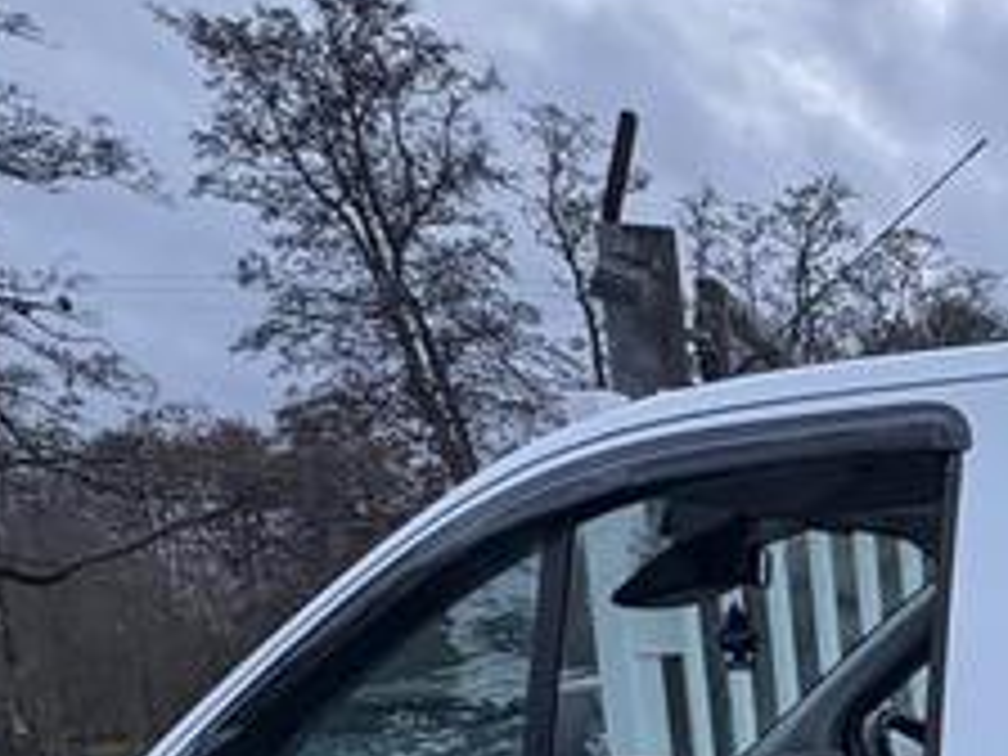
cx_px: 1521
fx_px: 1631
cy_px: 878
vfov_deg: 24.0
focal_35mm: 56
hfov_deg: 25.5
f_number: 2.2
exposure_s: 1/99
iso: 160
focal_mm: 2.22
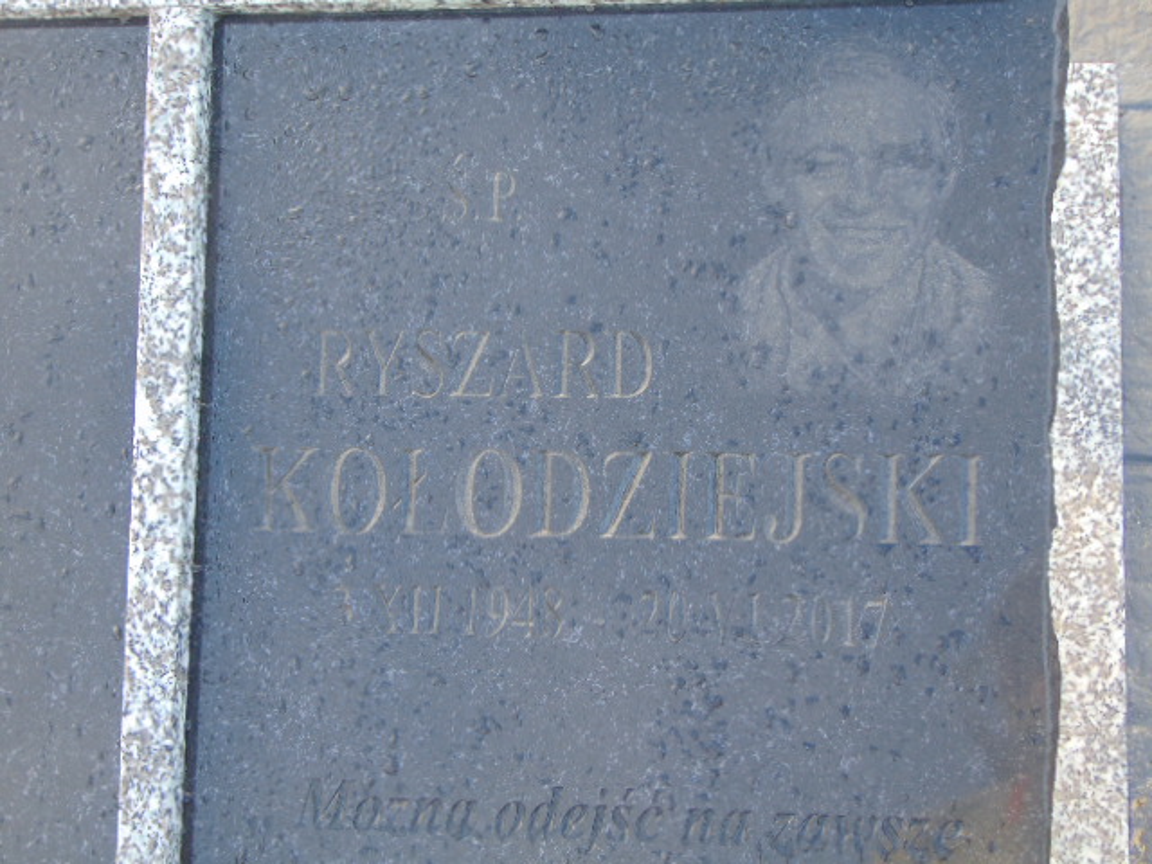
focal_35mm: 71
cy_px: 432
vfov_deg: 20.7
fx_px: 2363
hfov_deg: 27.4
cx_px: 576
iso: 80
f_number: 3.7
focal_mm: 12.8
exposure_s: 1/30
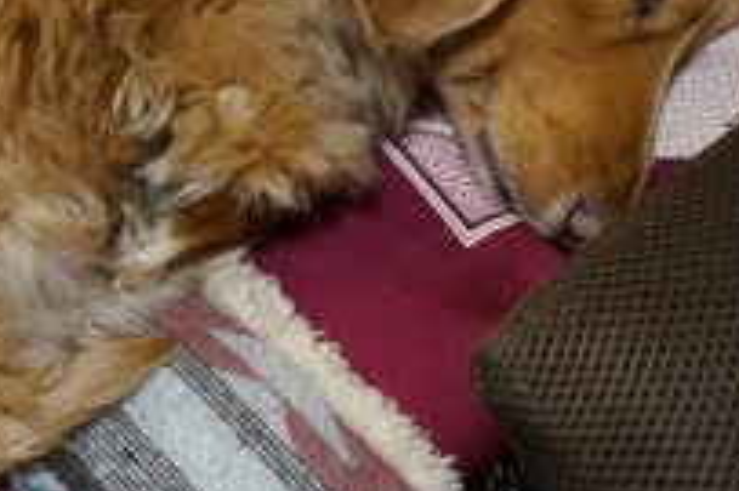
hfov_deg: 26.4
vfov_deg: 18.1
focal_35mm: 74
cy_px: 40
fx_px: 1518
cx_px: 69
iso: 1250
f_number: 4
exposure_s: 1/60
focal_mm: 20
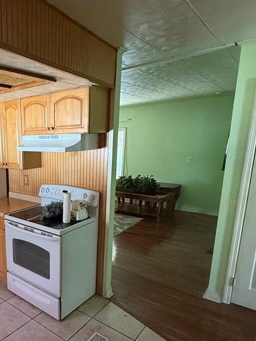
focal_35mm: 26
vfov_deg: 66.8
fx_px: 256
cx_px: 26
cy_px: 201
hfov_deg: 47.7
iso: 500
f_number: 2.2
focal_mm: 2.22
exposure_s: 1/60
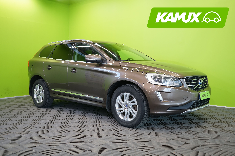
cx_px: 118
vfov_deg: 40.0
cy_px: 78
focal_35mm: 33
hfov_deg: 57.2
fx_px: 215
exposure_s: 1/30
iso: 400
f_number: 5
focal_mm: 33
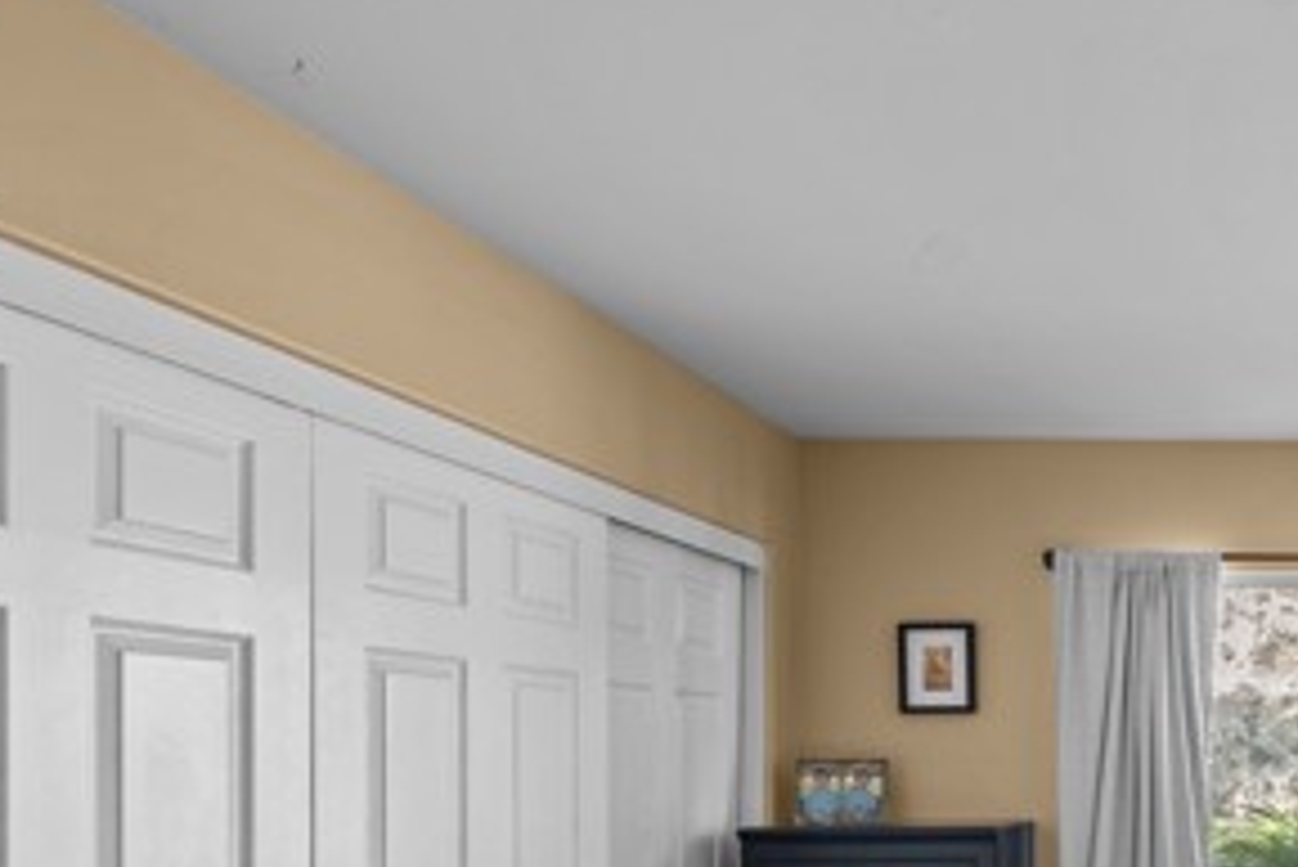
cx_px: 1370
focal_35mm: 31
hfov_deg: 47.1
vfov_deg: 39.8
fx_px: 1118
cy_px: 752
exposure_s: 1/2.5
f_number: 9
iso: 250
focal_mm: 14
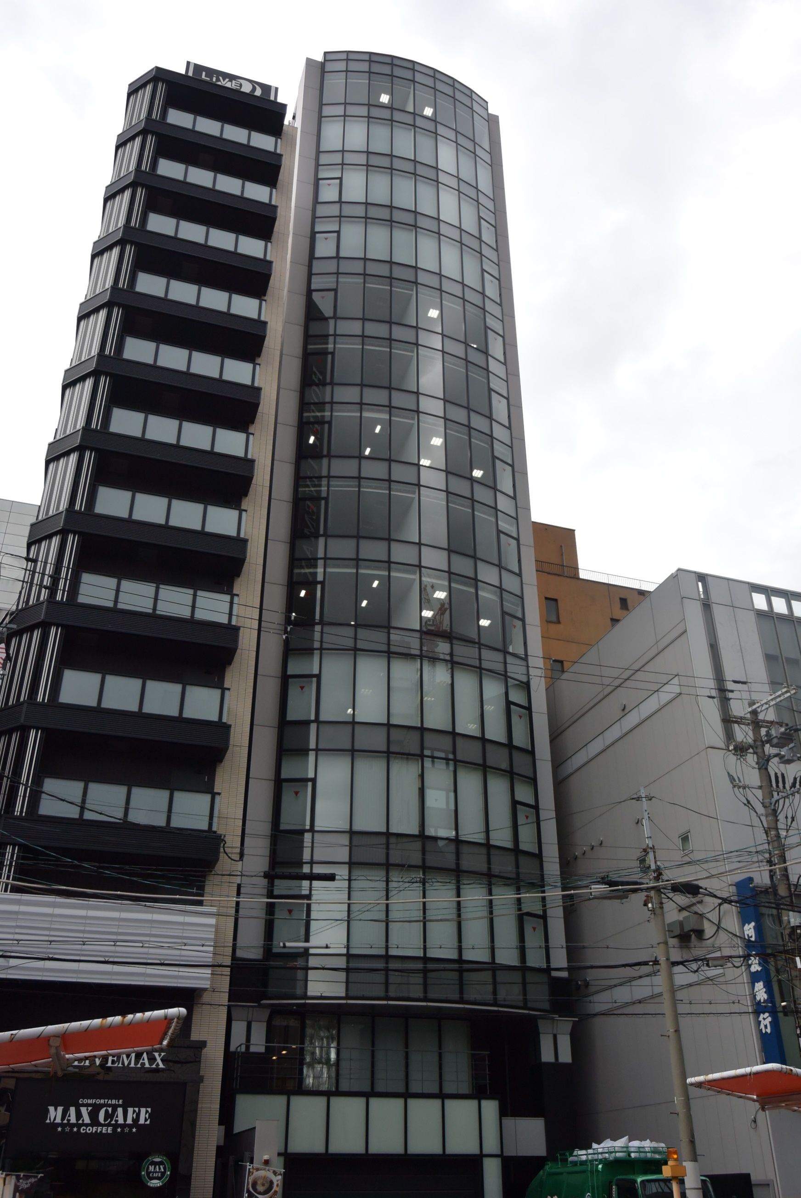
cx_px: 400
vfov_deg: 63.6
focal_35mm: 29
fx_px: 966
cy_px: 599
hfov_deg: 45.0
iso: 200
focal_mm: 11.1
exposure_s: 1/500
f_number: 5
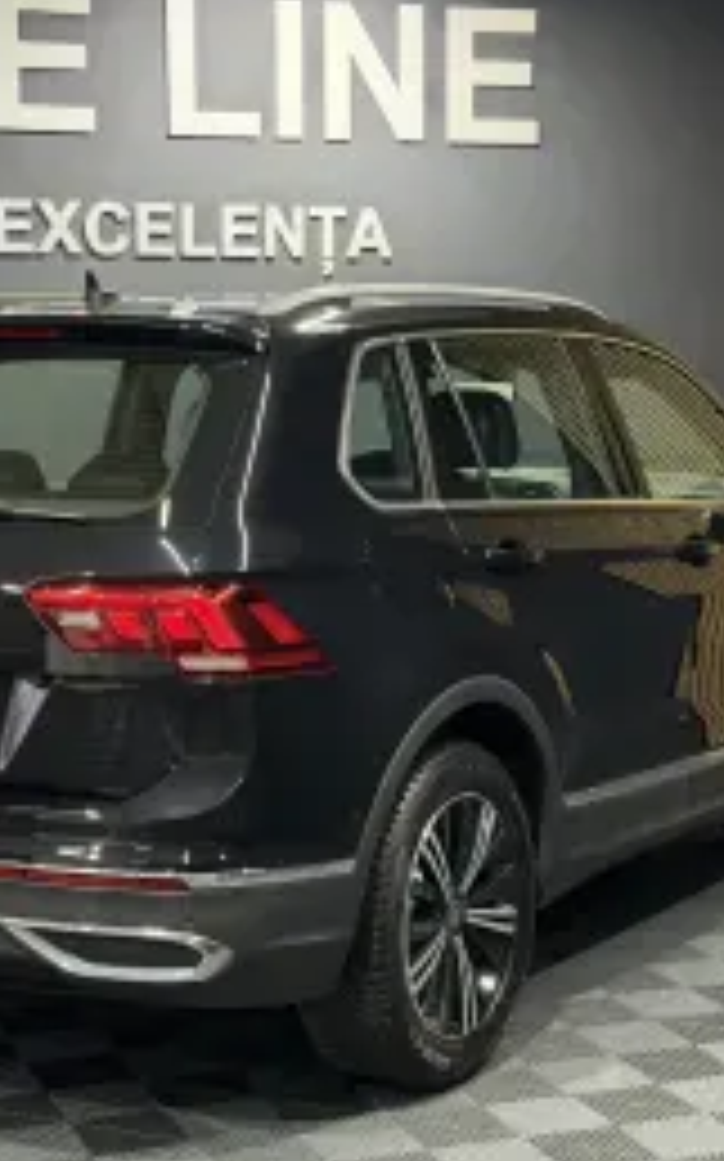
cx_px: 319
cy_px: 585
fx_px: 2244
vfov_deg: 29.0
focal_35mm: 71
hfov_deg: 18.3
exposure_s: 1/50
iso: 200
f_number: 1.78
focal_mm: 6.76
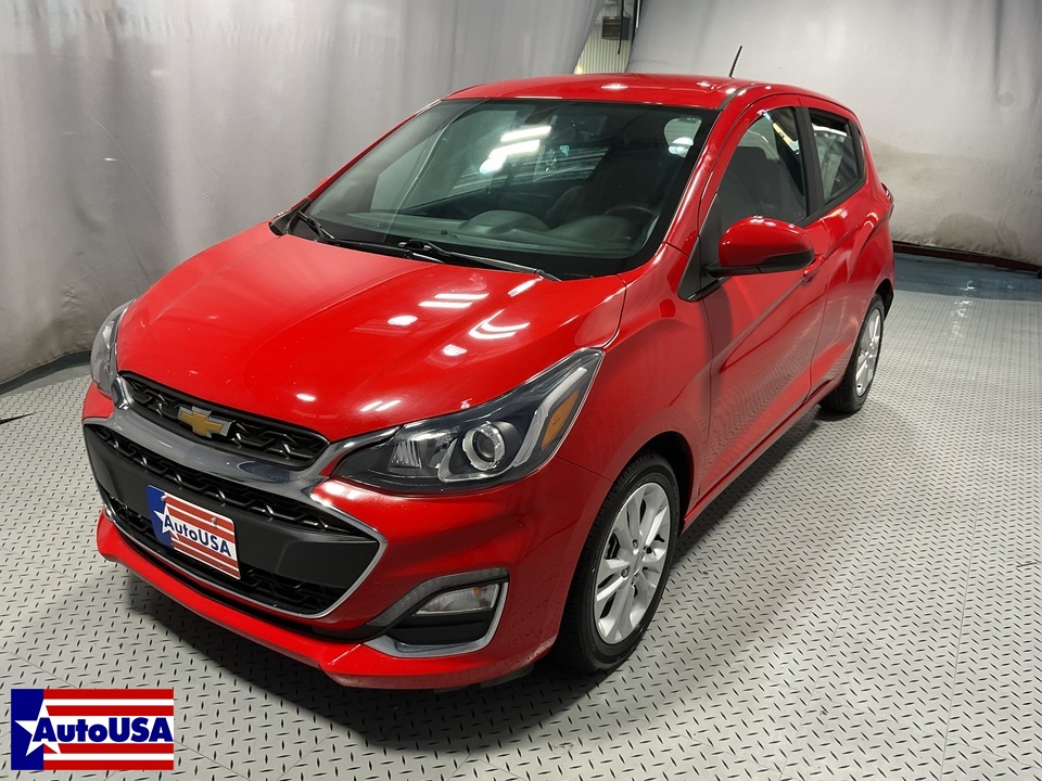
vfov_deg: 48.2
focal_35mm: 29
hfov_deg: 61.7
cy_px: 390
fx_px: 873
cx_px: 521
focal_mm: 3
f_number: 1.8
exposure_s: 1/100
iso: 64
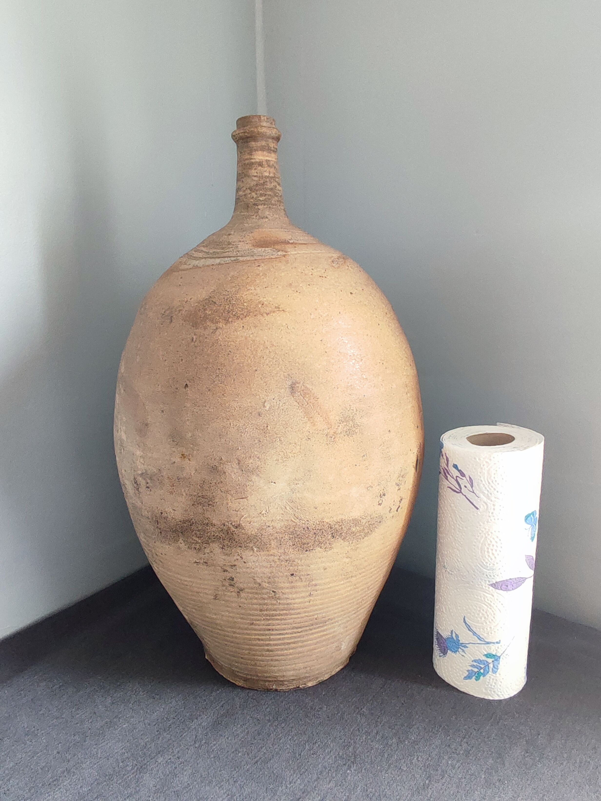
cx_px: 300
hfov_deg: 78.2
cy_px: 400
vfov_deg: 94.5
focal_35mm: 16
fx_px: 370
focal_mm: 1.65
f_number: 2.2
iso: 429
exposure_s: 1/50
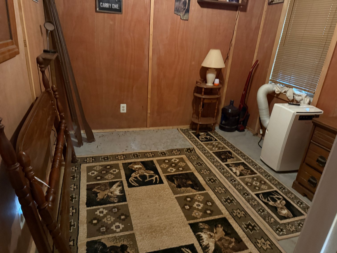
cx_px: 168
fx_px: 234
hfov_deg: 71.6
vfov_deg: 56.8
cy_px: 126
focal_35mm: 24
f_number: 1.78
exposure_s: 1/30
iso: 1000
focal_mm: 6.76
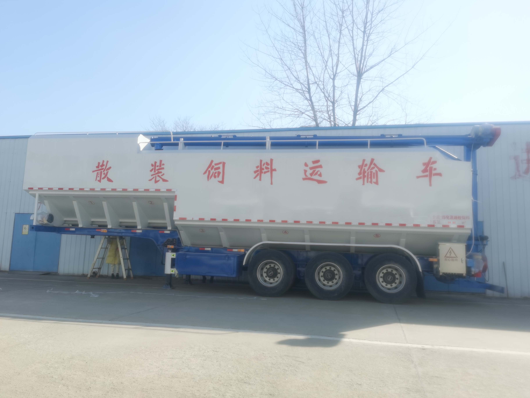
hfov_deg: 65.3
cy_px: 199
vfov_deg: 51.4
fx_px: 413
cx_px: 265
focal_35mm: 27
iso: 50
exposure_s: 1/1919
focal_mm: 5.56
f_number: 1.6
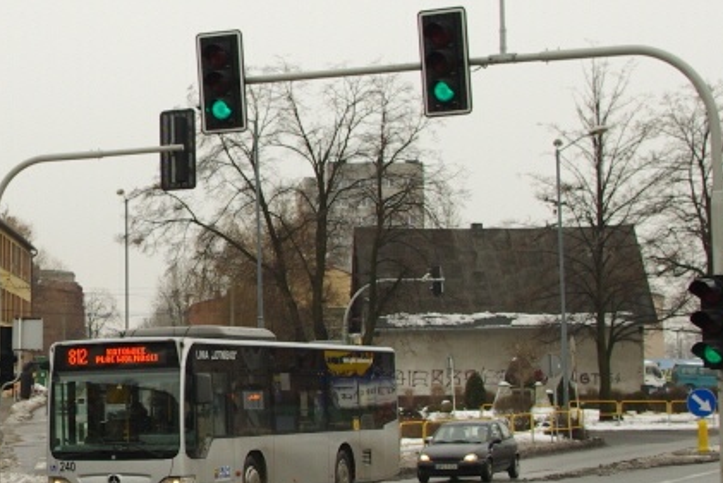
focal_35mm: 77
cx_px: 10
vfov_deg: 17.7
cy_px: 156
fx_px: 1547
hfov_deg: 25.1
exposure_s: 1/320
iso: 200
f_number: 5.6
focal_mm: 24.38
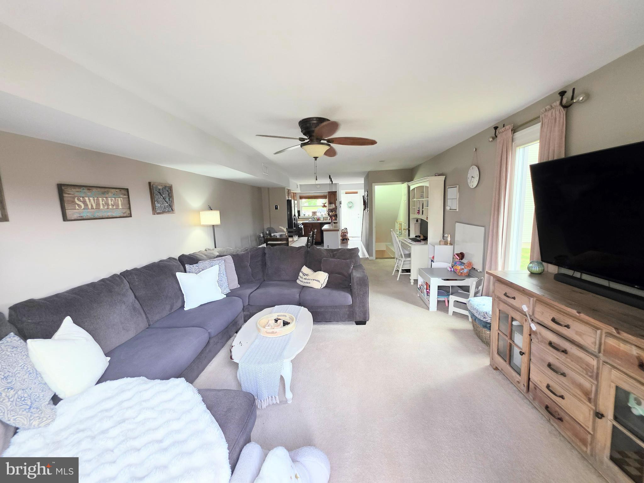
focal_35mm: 13
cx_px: 322
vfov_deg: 89.9
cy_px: 242
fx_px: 242
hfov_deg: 106.2
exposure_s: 1/60
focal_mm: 2.2
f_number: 1.9
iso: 160
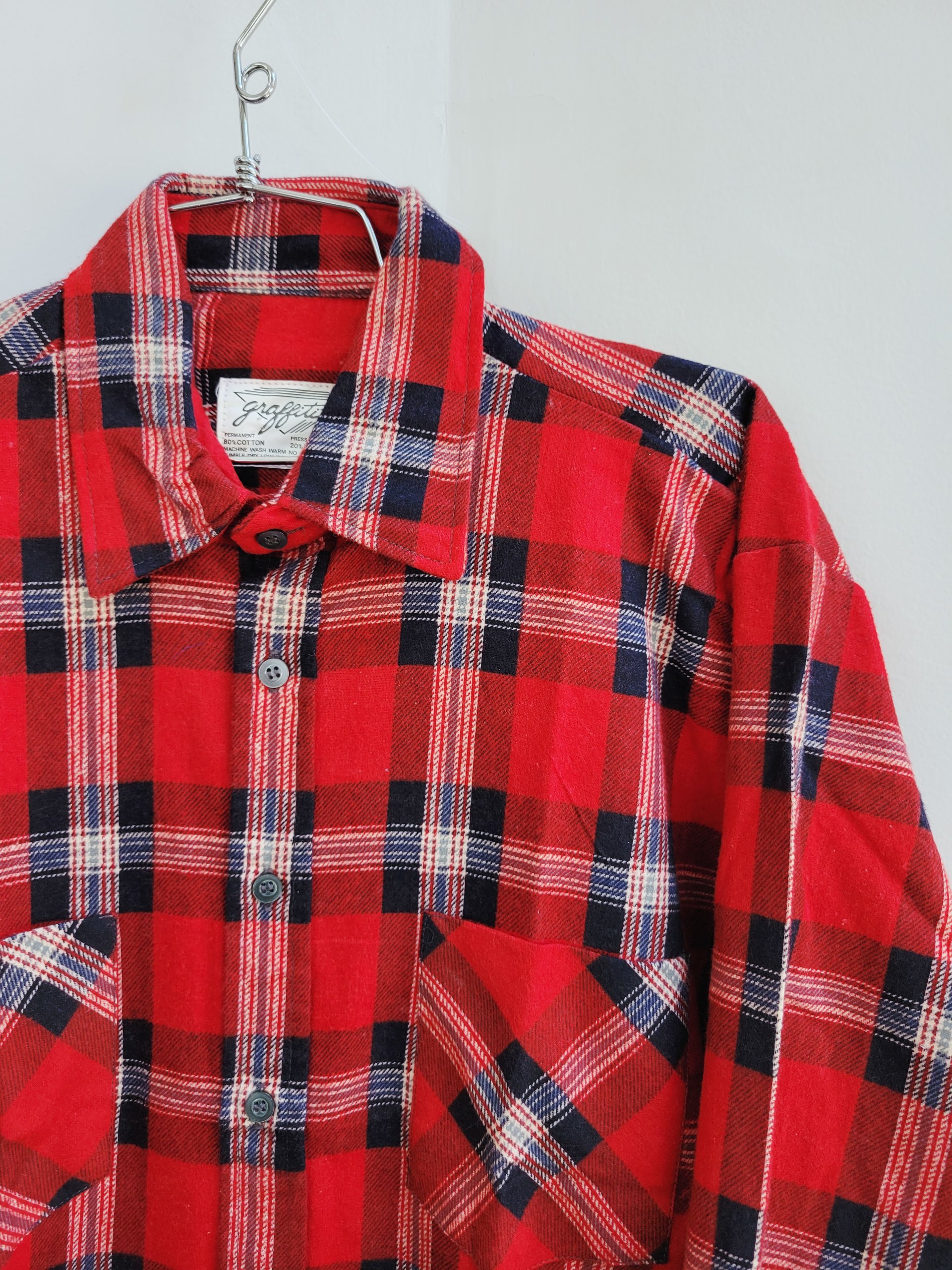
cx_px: 476
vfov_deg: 67.3
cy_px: 635
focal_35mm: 26
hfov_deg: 53.1
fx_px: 953
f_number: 1.8
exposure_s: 1/127
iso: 40
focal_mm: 5.4
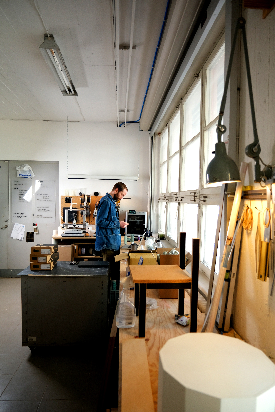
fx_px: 275
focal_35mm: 24
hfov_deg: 53.1
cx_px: 138
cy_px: 206
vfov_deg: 73.7
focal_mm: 16
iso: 640
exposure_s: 1/30
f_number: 2.8
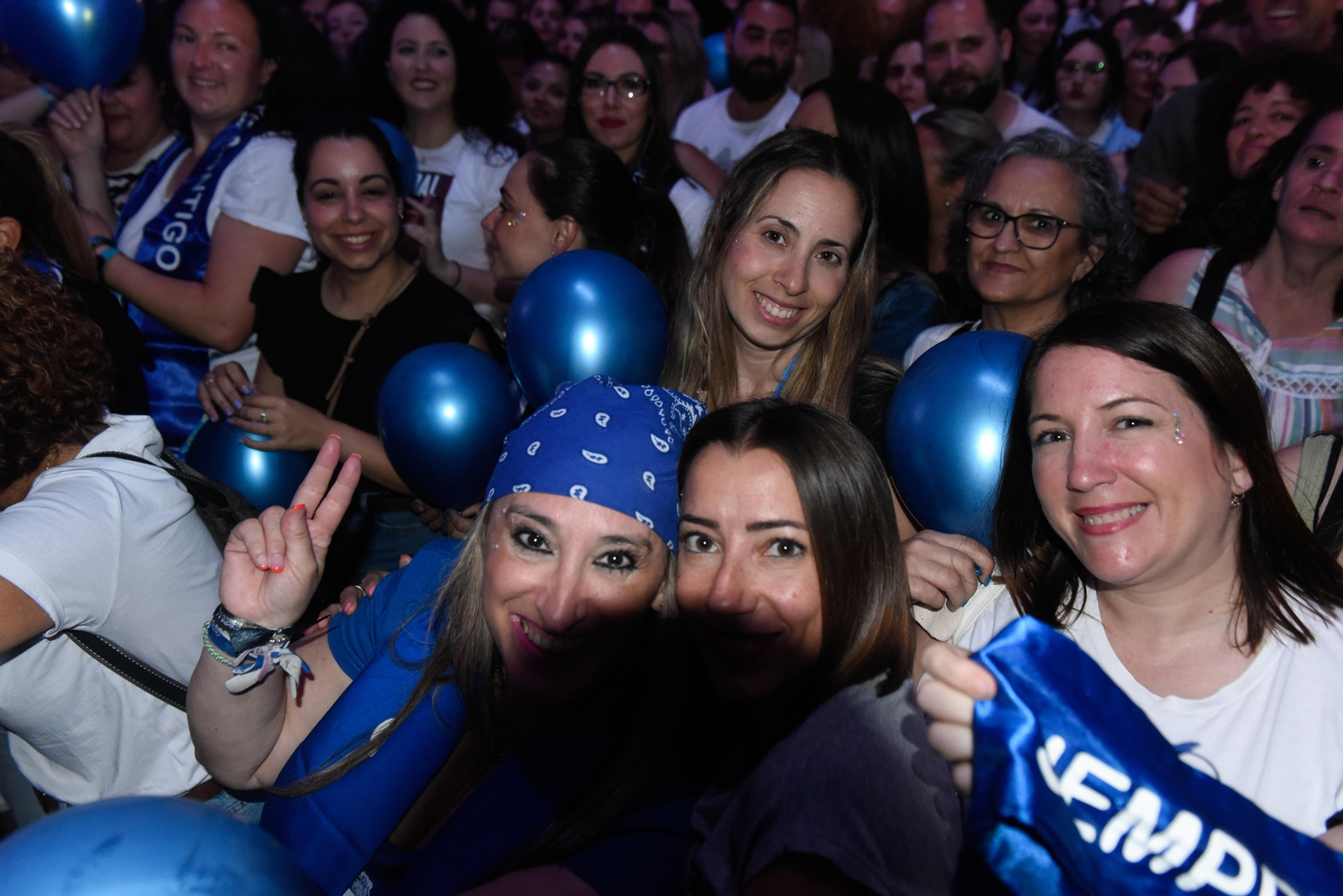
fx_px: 1082
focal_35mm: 29
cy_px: 448
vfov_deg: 45.0
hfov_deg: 63.6
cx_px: 672
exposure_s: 1/25
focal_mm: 29
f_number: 4
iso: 4000
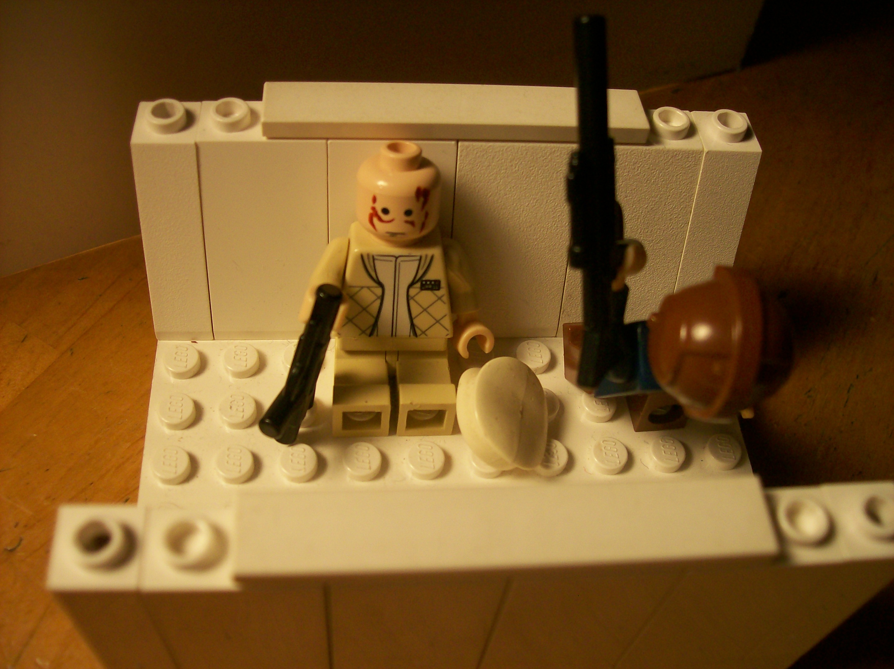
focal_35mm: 36
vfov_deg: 39.6
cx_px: 447
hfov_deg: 51.4
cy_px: 334
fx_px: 929
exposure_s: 1/106
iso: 80
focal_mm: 6
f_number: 2.7
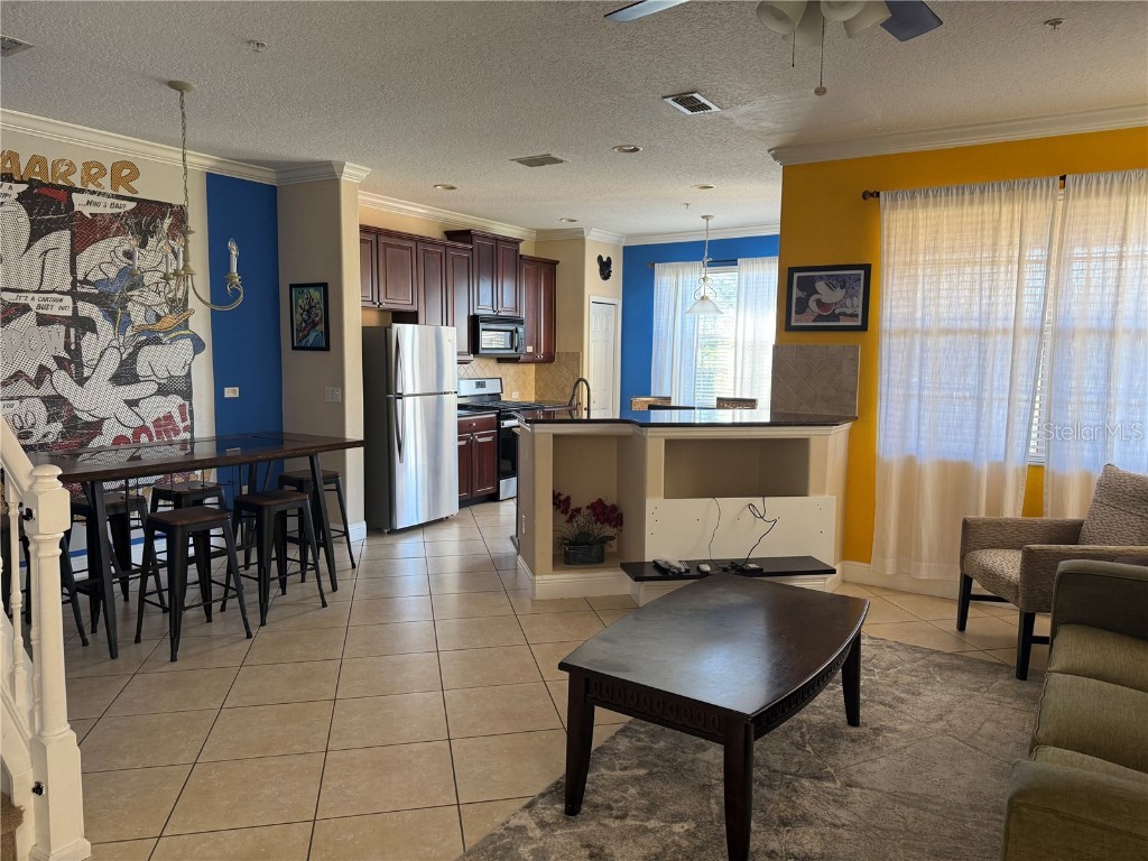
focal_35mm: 24
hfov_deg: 71.6
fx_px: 796
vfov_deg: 56.8
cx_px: 574
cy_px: 430
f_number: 1.78
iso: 160
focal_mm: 6.76
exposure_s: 1/121
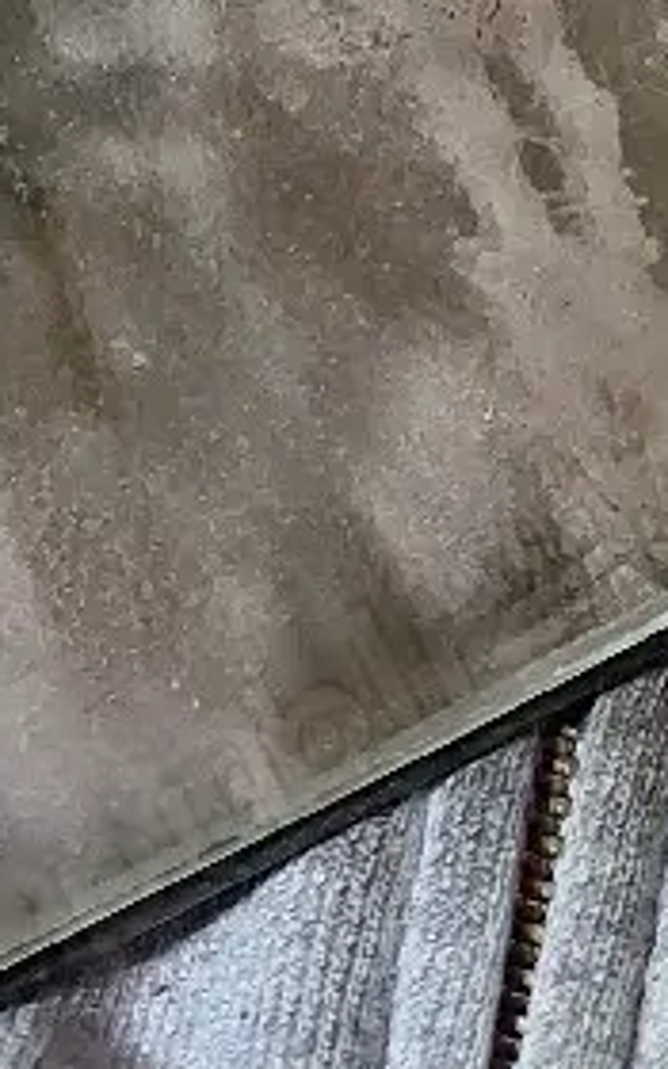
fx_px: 3379
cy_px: -1193
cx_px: -279
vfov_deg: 14.4
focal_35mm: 116
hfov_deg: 10.9
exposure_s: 1/33
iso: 200
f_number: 1.8
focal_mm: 5.54
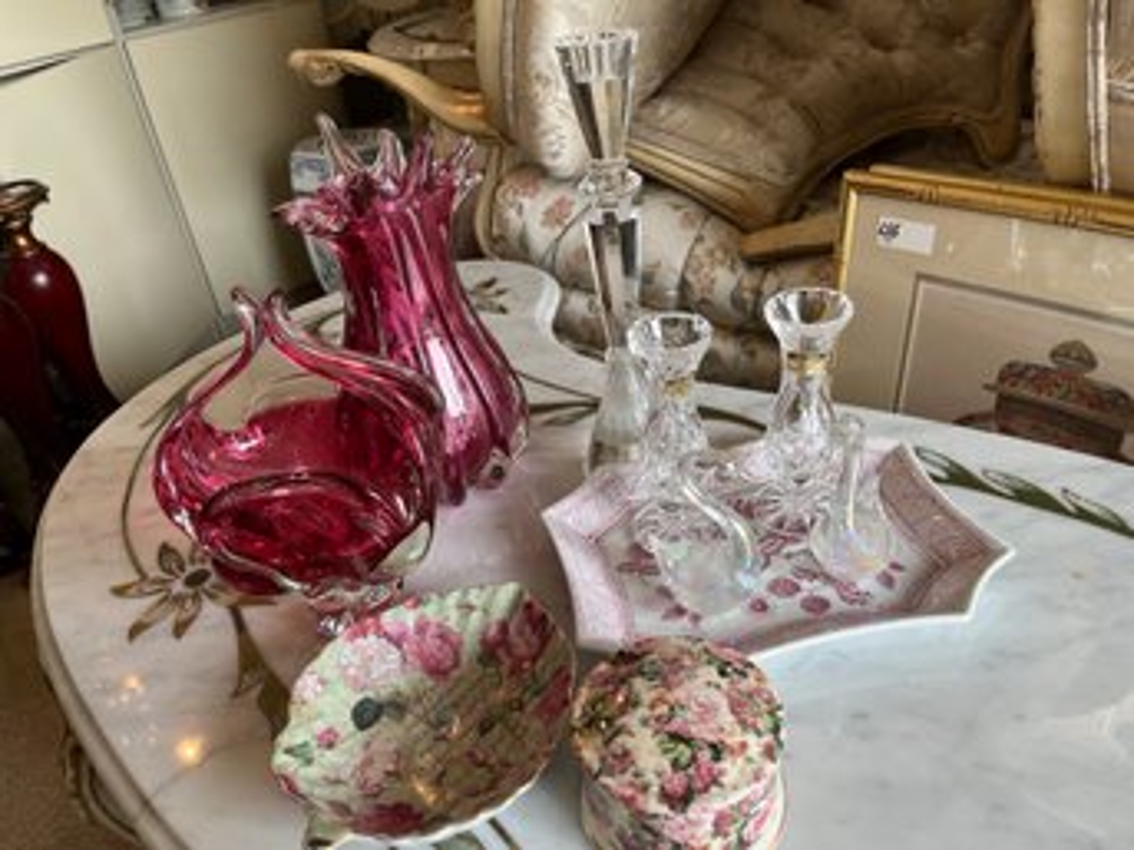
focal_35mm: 26
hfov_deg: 67.3
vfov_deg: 53.0
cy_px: 425
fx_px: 851
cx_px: 567
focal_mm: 5.1
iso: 125
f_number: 1.6
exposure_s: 1/120
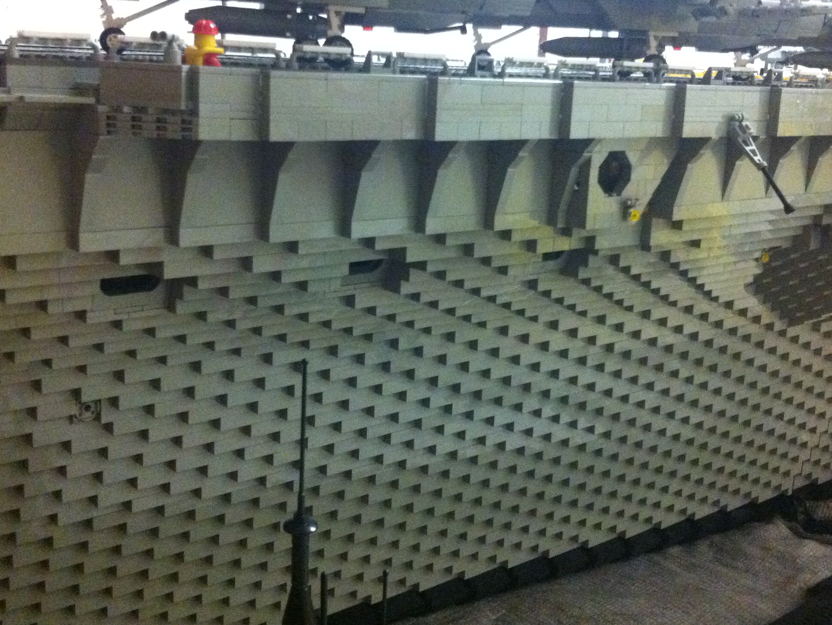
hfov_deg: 40.4
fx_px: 1130
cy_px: 260
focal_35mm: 47
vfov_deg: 30.8
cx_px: 411
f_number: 2.8
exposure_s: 1/15
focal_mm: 3.85
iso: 800
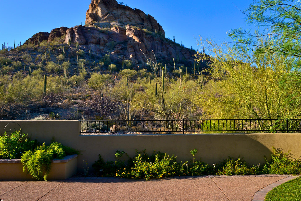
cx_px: 172
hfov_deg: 61.6
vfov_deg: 43.5
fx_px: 251
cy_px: 83
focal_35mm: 30
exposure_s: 1/160
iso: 320
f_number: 14
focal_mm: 24
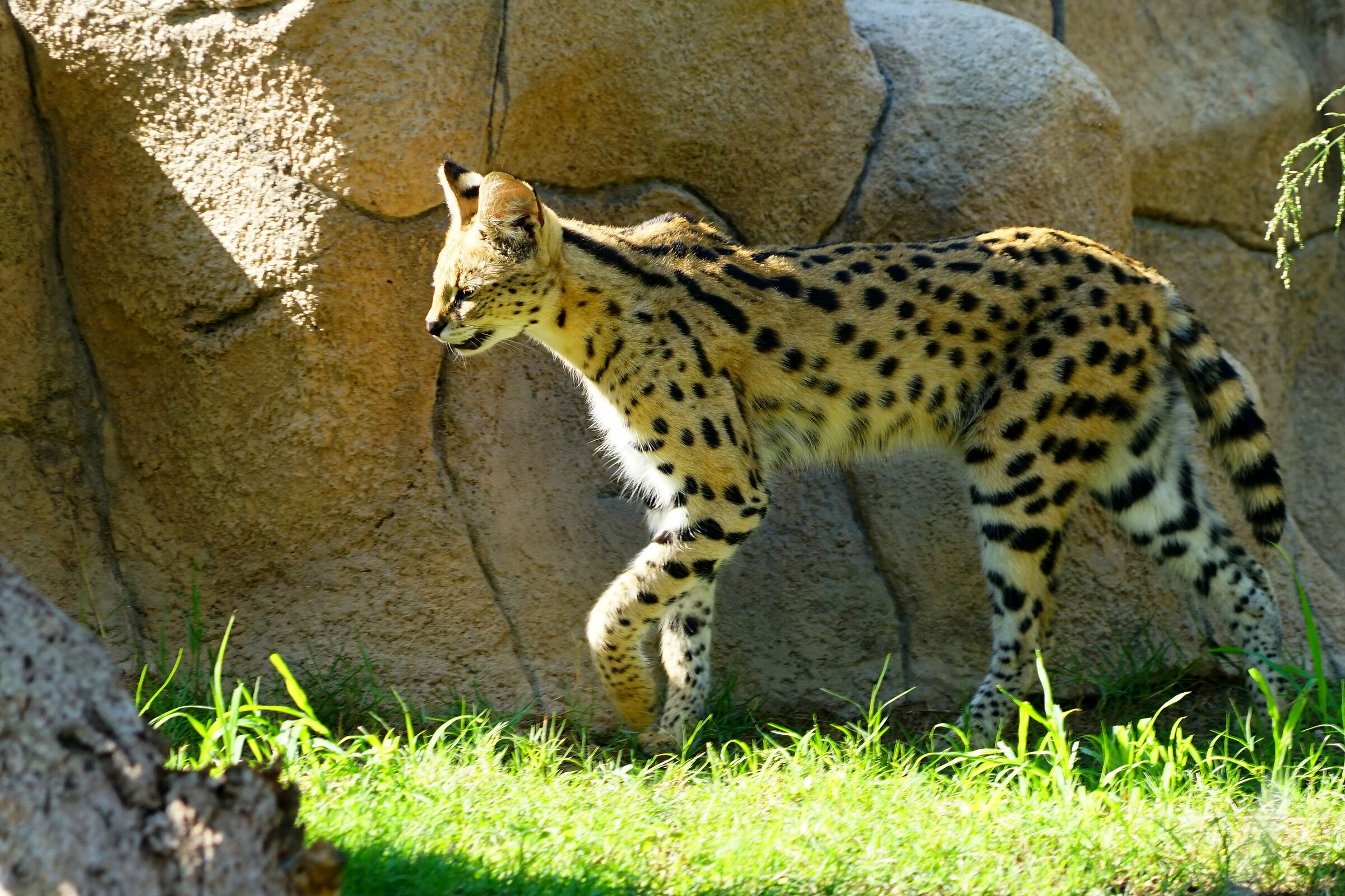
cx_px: 672
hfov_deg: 8.6
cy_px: 448
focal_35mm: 240
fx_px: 8966
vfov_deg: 5.7
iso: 400
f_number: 6.3
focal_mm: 240
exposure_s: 1/250
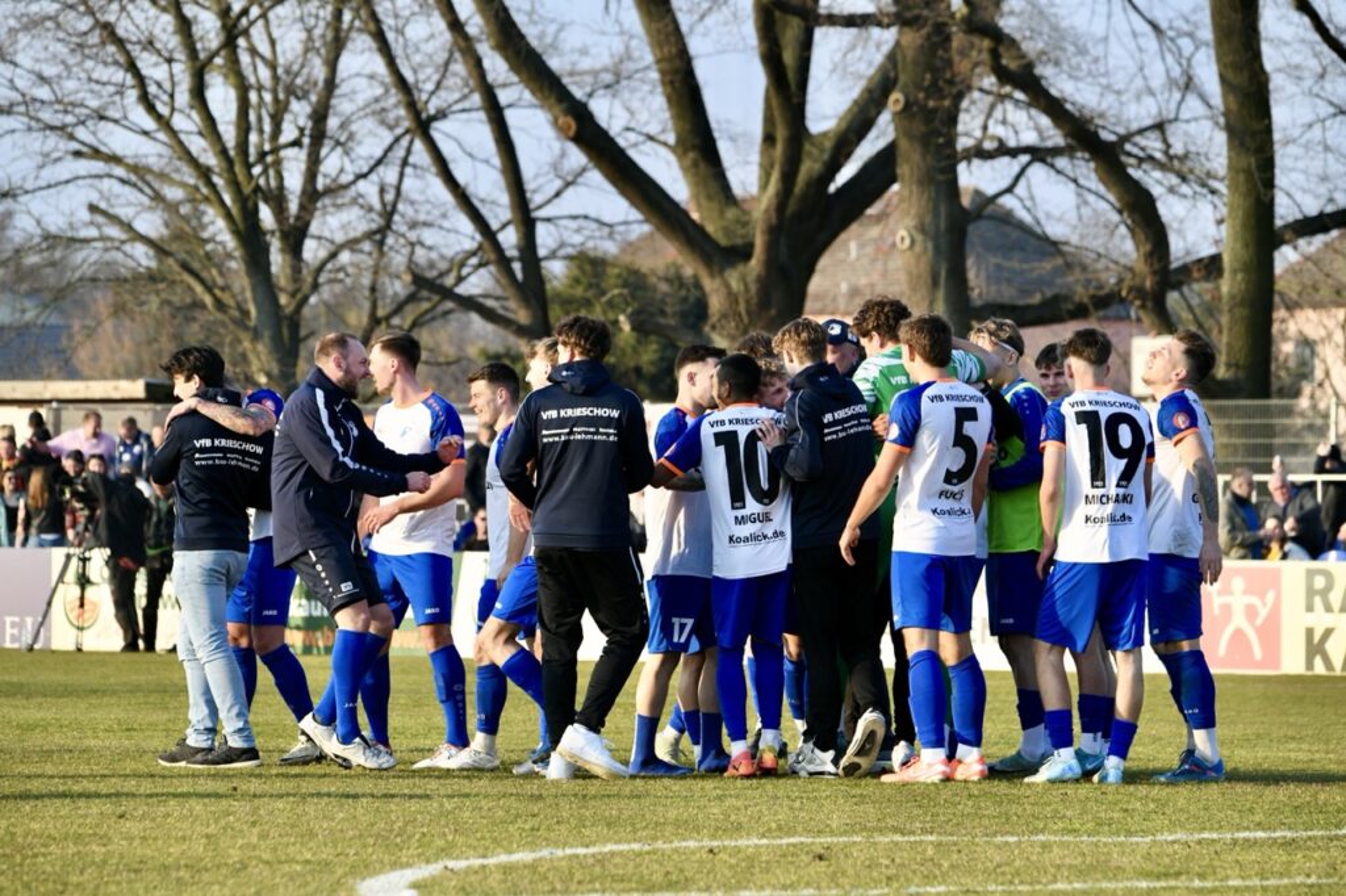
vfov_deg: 5.1
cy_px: 448
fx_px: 10091
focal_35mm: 270
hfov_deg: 7.6
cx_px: 673
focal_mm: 270
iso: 2500
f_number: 9
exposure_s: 1/1600
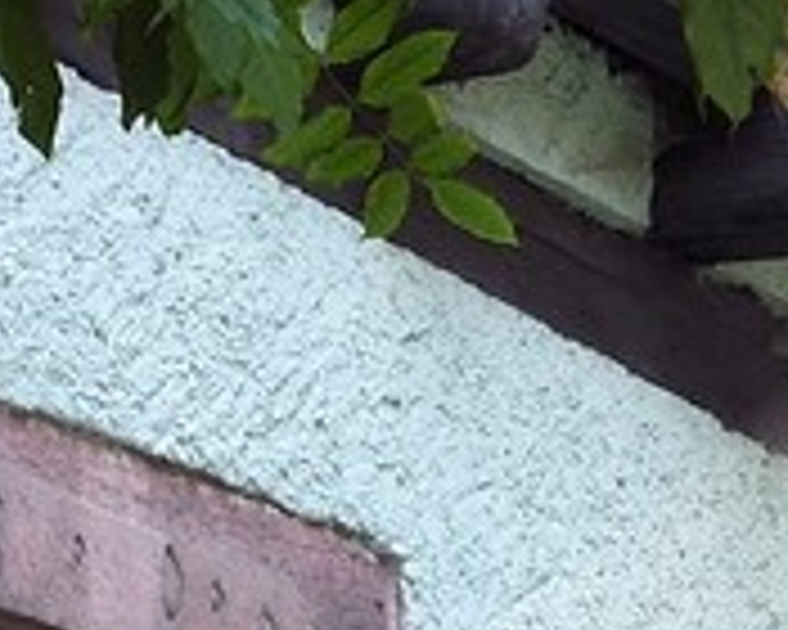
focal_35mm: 429
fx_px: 10005
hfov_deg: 4.4
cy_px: 2061
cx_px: 1689
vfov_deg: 3.5
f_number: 9
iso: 400
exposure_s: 1/200
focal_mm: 50
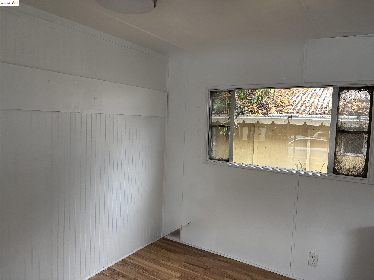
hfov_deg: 67.3
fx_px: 281
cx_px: 187
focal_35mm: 26
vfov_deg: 53.1
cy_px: 140
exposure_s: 1/116
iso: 125
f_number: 1.6
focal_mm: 5.96
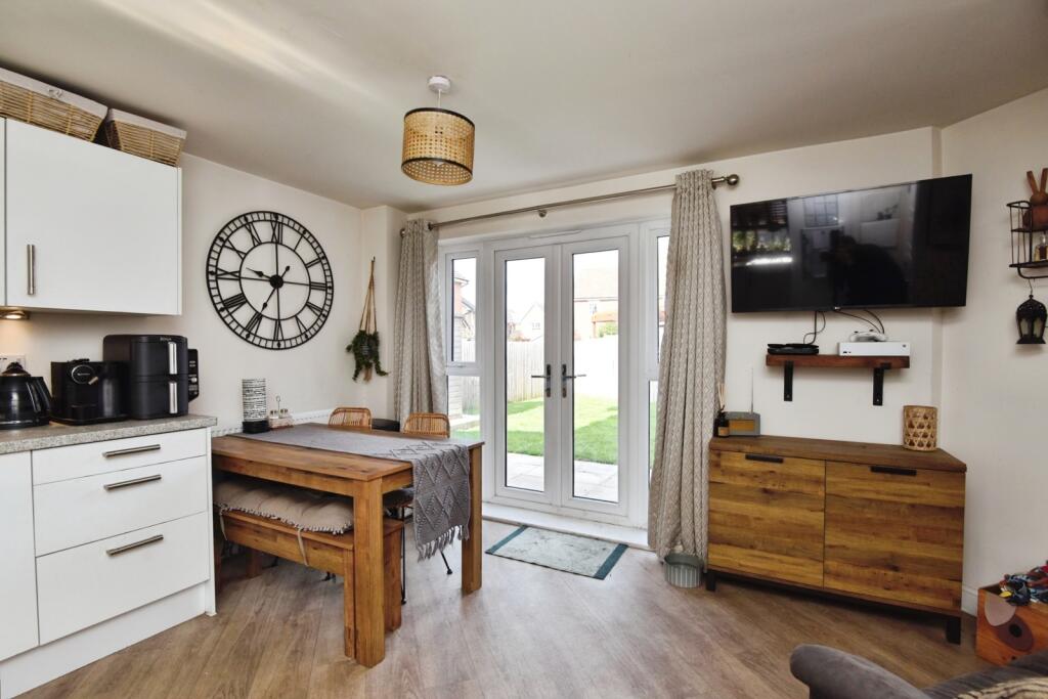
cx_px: 524
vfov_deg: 73.8
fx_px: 466
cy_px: 350
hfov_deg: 96.7
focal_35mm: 16
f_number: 7.1
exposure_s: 1/100
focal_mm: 16
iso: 400
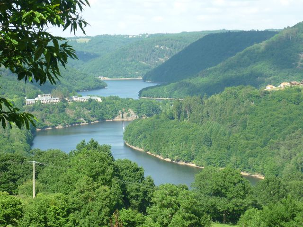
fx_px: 954
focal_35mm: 109
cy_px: 114
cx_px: 152
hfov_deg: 18.0
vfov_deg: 13.6
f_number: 4.7
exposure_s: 1/200
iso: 80
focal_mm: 15.3
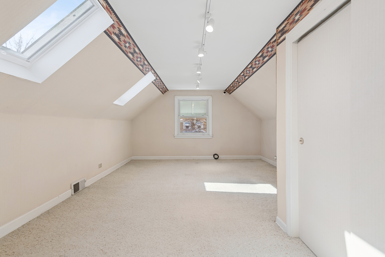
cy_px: 128
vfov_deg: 73.7
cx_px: 192
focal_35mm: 16
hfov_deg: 96.7
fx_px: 171
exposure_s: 1/125
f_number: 8
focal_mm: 16
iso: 400
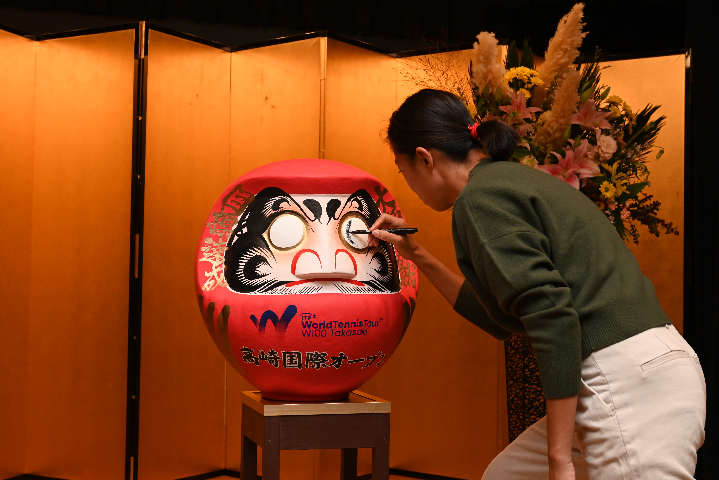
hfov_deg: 34.5
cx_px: 360
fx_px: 1159
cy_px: 240
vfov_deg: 23.4
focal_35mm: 58
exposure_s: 1/160
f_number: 10
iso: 2000
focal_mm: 58
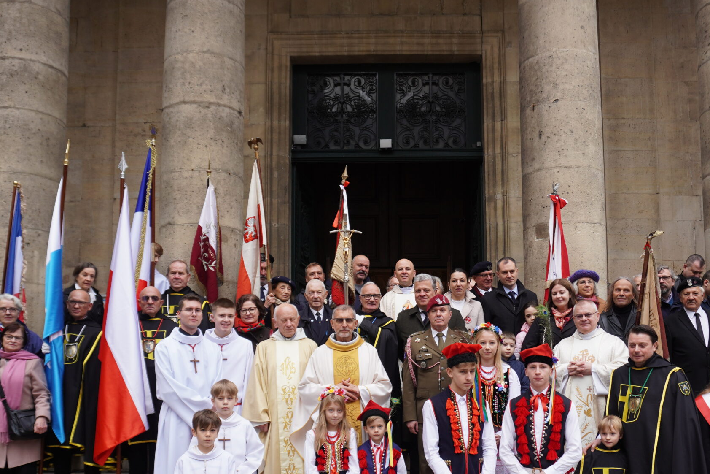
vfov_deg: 33.9
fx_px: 764
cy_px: 335
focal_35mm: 39
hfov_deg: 49.7
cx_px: 398
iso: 160
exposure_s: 1/160
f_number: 4
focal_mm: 17
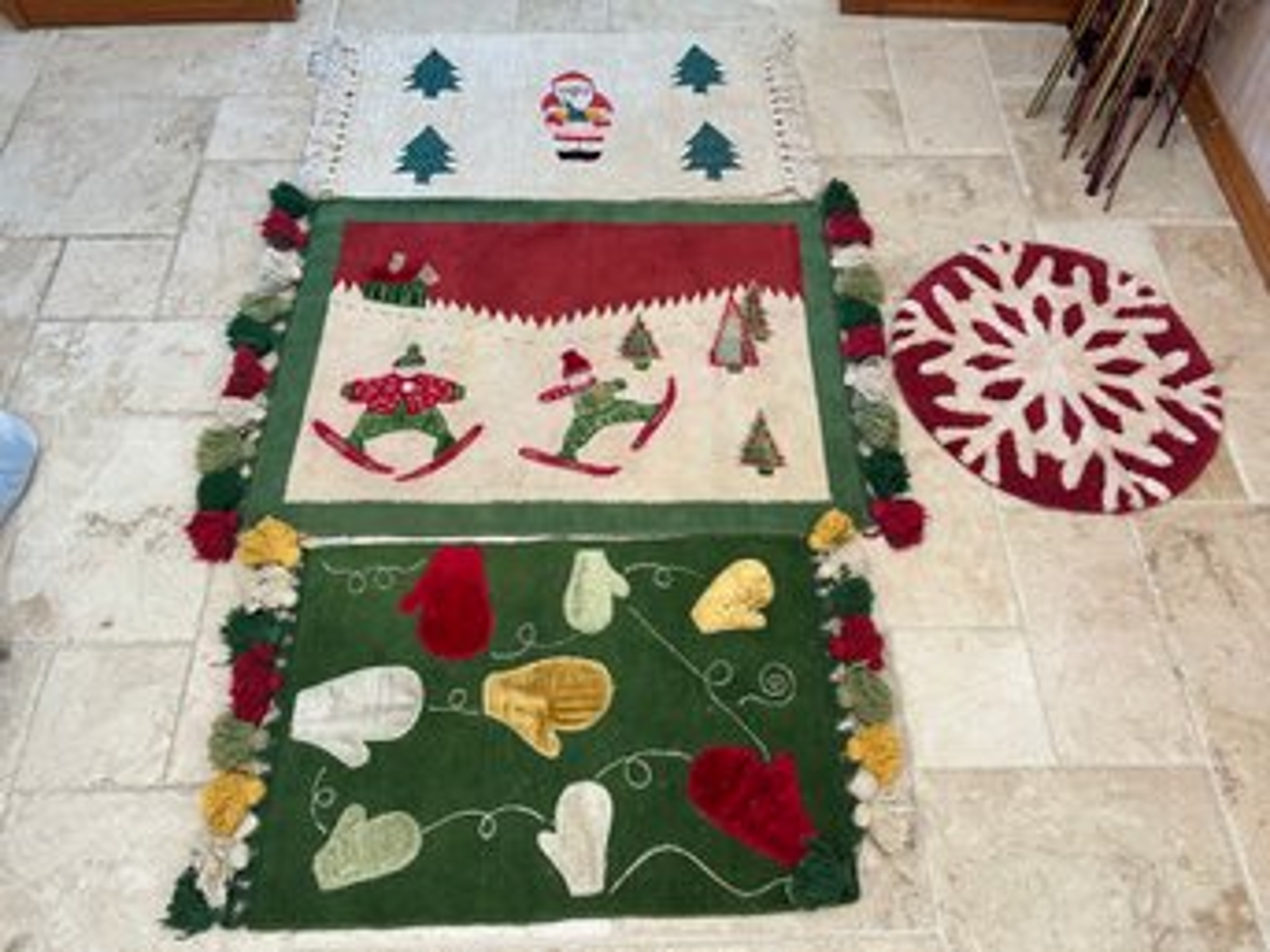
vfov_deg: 53.0
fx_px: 954
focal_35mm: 26
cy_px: 476
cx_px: 635
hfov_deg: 67.3
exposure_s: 1/73
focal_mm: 5.7
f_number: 1.5
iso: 125
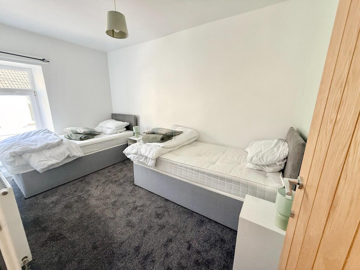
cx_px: 180
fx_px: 146
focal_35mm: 14
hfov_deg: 102.1
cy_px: 135
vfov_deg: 85.7
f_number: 2.2
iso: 250
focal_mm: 2.22
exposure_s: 1/99
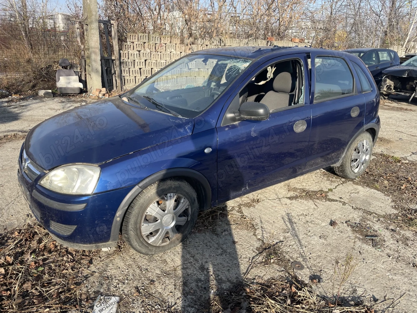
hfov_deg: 67.3
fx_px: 313
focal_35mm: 26
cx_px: 208
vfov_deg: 53.1
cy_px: 156
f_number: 1.6
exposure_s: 1/1575
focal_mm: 4.2
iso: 32
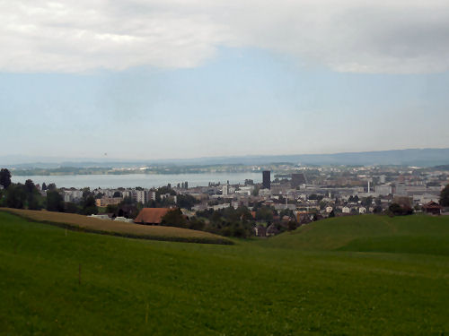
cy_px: 168
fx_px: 558
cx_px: 224
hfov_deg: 43.9
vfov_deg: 33.6
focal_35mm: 43
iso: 125
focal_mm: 7.8
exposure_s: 1/1000
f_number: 3.9
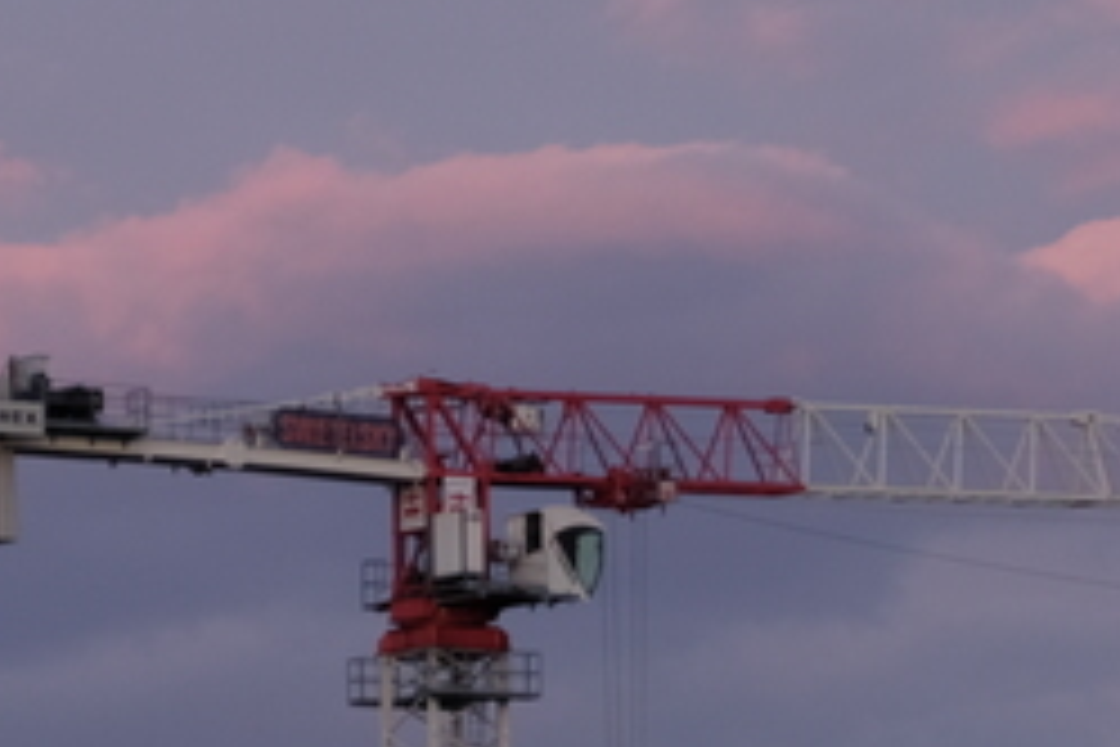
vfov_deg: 3.2
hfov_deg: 4.8
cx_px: 724
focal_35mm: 431
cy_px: 1249
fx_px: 13408
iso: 160
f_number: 2.8
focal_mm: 70
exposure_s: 1/210
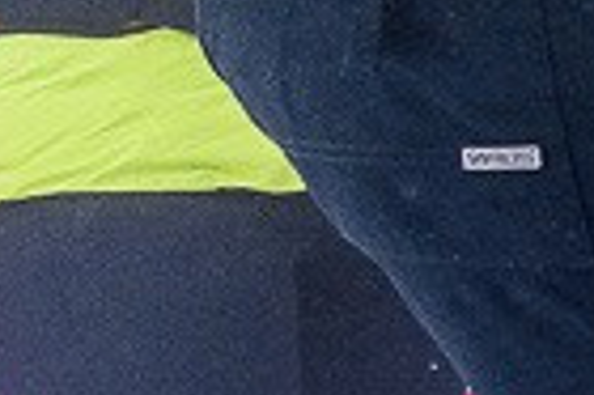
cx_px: 2312
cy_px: 153
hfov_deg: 8.5
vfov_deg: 11.6
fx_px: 1945
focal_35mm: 118
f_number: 8
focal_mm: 15
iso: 160
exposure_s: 1/1250
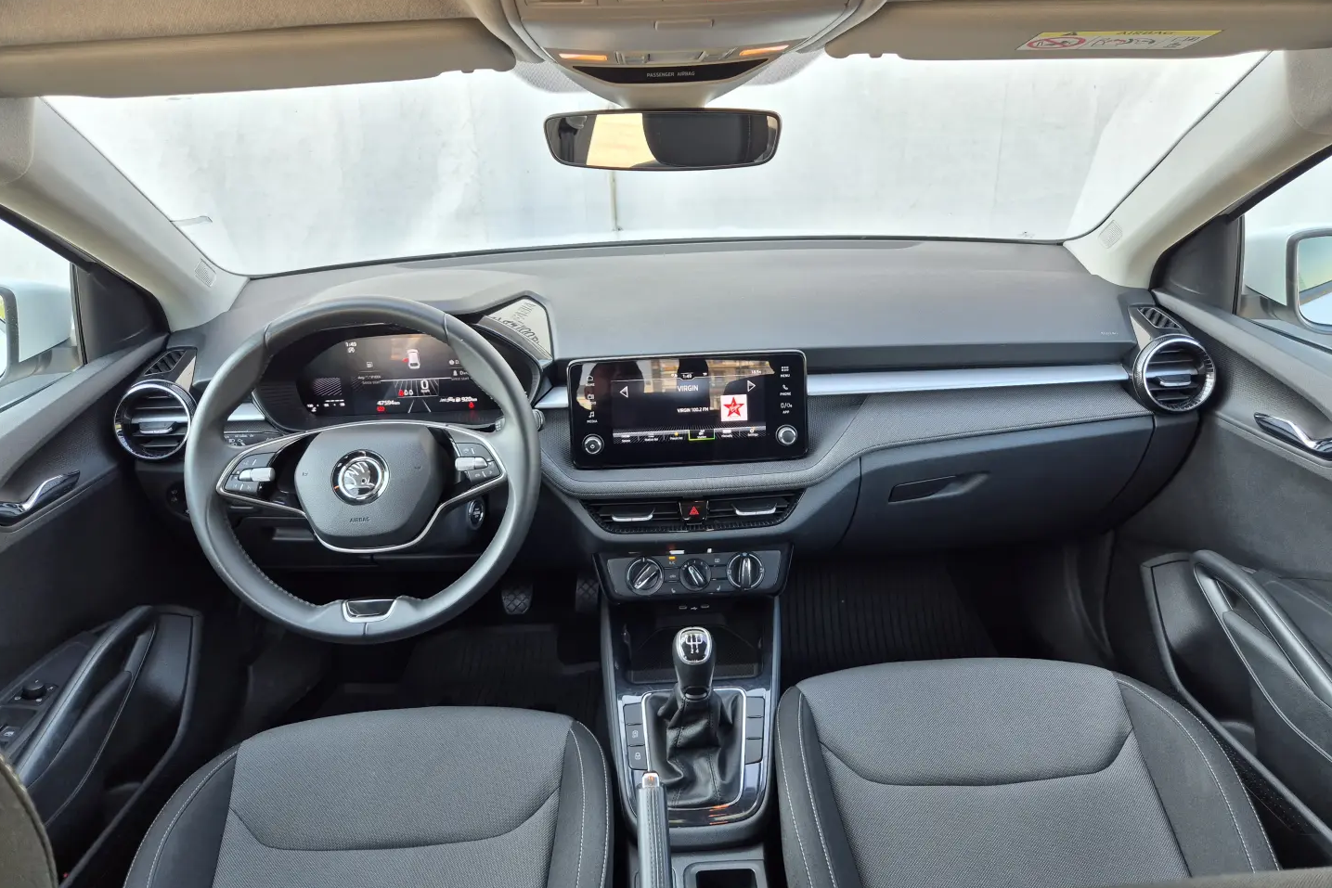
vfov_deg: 53.1
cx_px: 666
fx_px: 888
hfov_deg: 73.7
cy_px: 399
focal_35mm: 24
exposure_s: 1/180
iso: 125
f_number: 1.8
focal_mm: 5.4
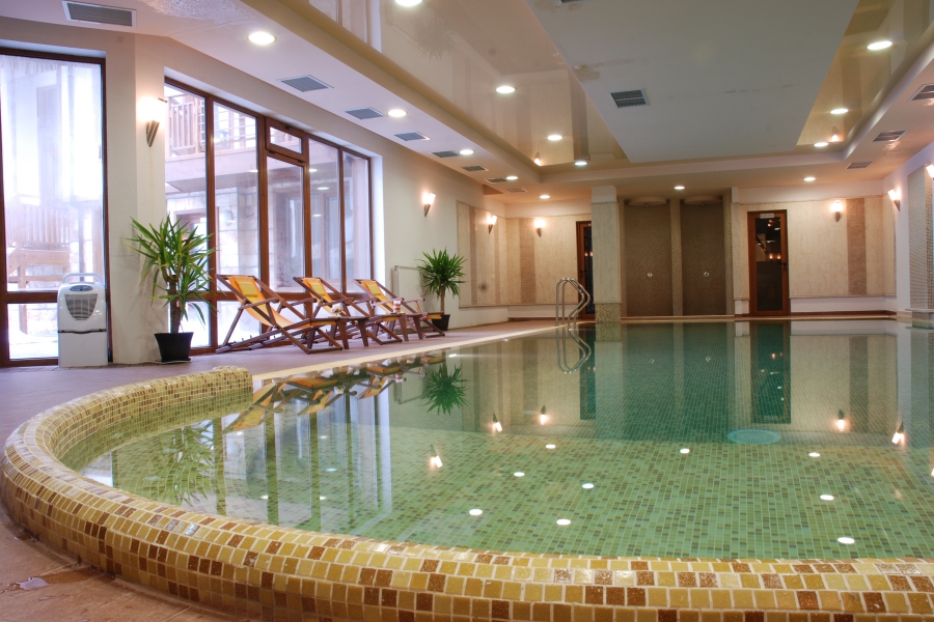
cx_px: 467
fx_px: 700
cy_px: 311
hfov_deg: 67.4
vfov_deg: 47.9
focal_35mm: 27
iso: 100
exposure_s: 2
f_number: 16
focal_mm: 18
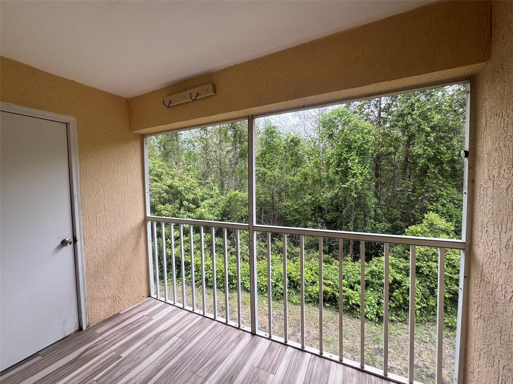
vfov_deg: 85.7
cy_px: 192
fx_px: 207
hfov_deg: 102.1
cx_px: 256
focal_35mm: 14
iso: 40
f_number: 2.2
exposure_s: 1/189
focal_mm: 2.22
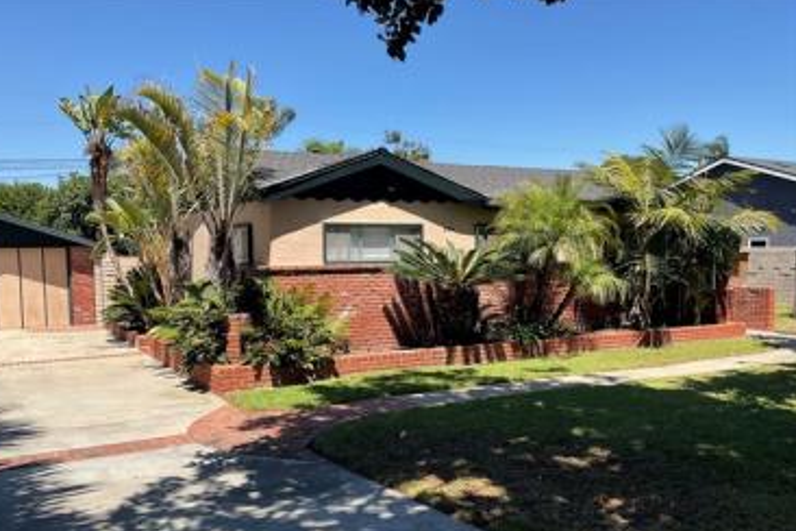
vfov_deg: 39.8
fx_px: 730
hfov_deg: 57.2
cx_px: 368
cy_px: 318
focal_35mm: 33
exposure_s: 1/1377
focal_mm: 3
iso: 16
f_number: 1.8
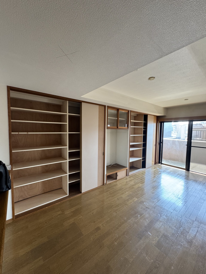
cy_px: 137
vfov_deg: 102.1
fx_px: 111
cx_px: 103
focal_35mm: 14
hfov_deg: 85.7
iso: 250
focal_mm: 2.22
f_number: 2.2
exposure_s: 1/99
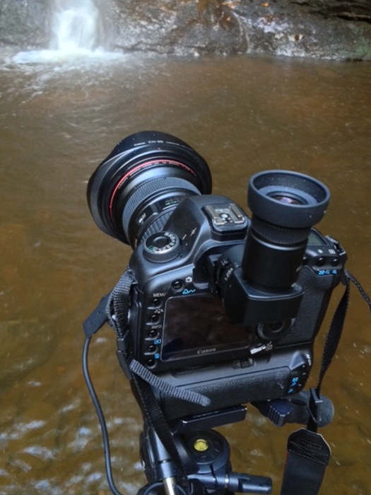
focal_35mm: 40
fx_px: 572
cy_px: 233
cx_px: 184
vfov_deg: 46.8
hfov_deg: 36.0
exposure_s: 1/20
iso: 250
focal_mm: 4.28
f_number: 2.4
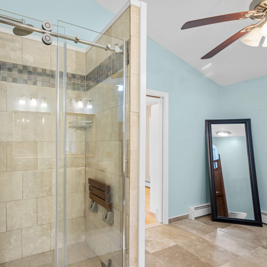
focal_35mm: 20
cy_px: 137
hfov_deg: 72.1
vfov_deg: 74.8
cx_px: 84
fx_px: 175
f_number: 8
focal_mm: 15
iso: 400
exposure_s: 1/4
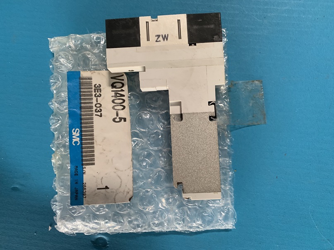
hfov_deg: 67.3
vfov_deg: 53.1
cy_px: 125
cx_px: 167
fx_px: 251
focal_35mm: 26
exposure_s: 1/60
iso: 250
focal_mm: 4.25
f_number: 1.8
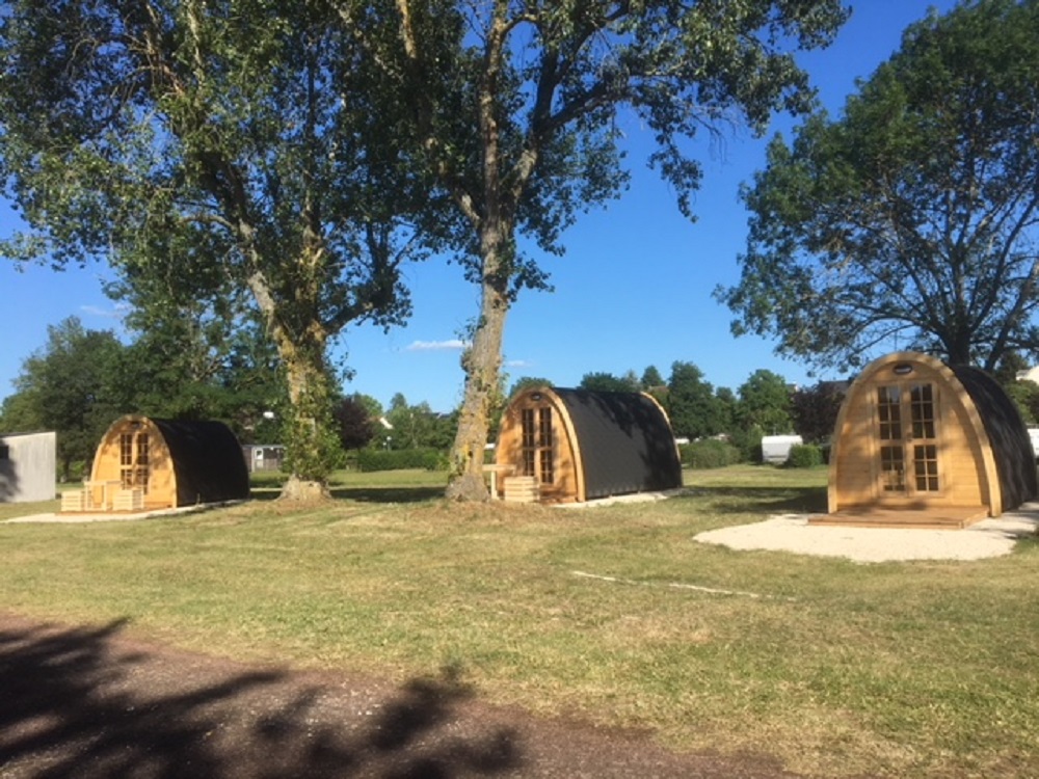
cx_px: 520
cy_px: 390
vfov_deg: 48.2
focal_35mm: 29
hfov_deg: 61.7
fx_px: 870
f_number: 2.2
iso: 25
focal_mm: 4.15
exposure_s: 1/1508
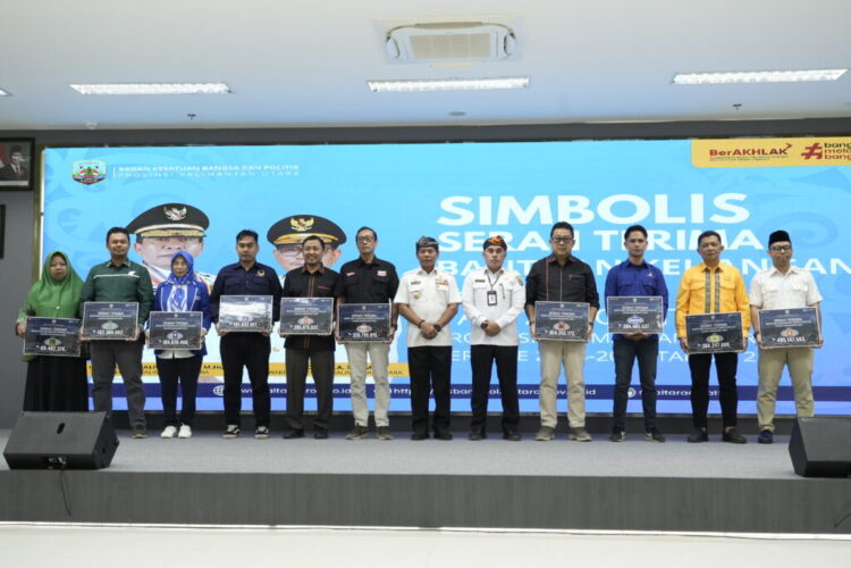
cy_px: 284
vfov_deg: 34.2
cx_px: 426
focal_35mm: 39
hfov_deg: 49.6
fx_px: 922
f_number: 5.6
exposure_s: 1/100
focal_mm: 39
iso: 1600
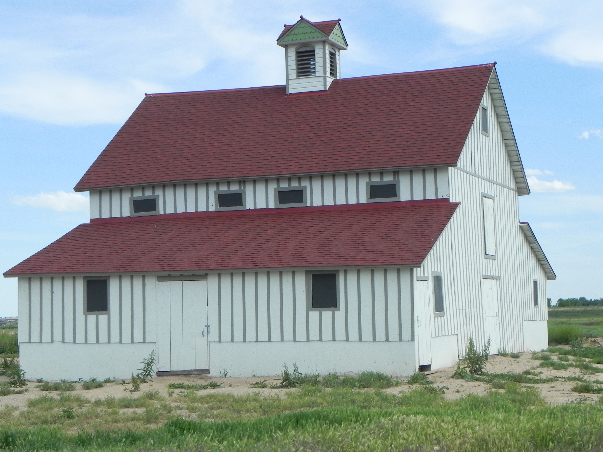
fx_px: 1306
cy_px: 226
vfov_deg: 19.6
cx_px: 302
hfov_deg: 26.0
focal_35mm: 75
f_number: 7.1
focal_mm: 13.4
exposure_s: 1/368
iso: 160
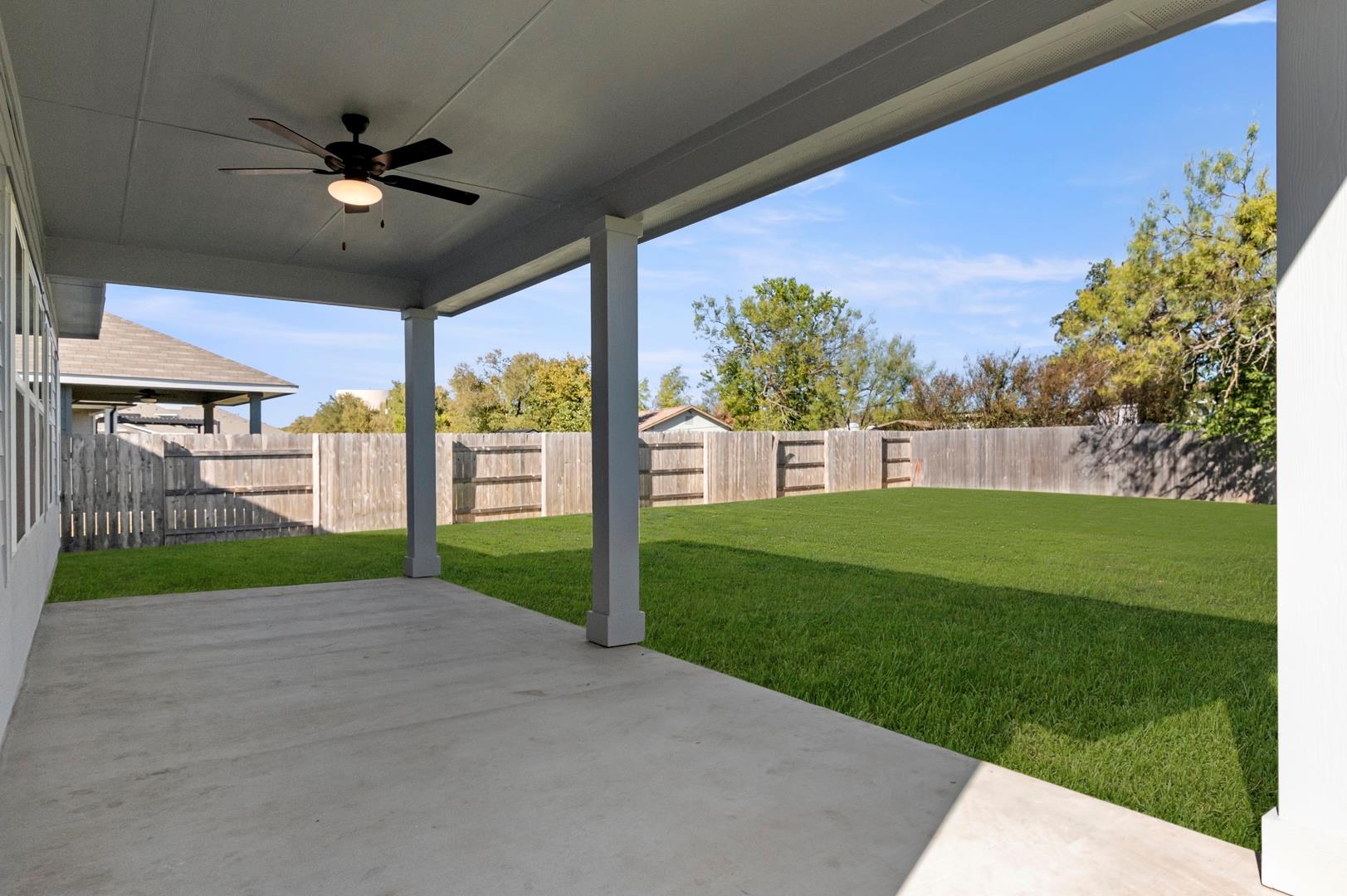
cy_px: 448
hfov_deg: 81.2
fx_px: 785
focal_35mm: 21
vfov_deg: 59.4
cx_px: 674
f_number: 8
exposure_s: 1/1250
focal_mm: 14
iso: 400
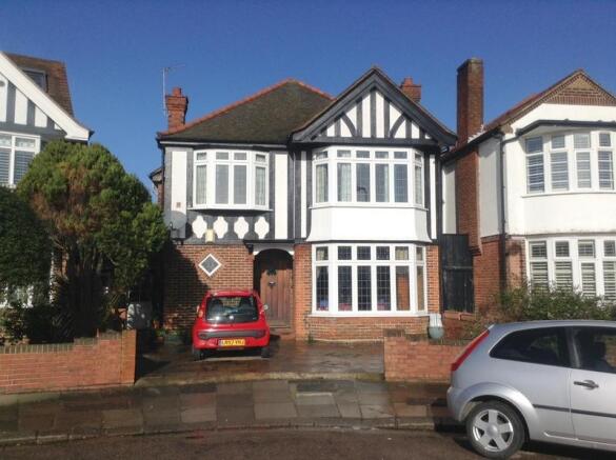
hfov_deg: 55.4
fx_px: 586
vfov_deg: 42.8
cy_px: 230
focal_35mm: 33
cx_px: 308
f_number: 2.4
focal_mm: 3.3
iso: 32
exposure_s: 1/2519
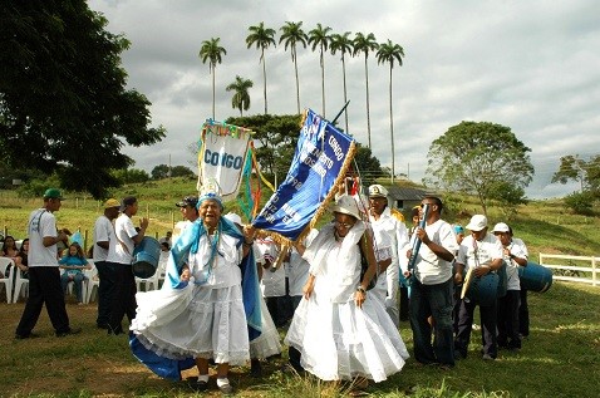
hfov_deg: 67.5
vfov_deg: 47.8
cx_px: 300
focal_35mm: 27
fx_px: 449
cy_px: 199
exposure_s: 1/200
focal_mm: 18
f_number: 16
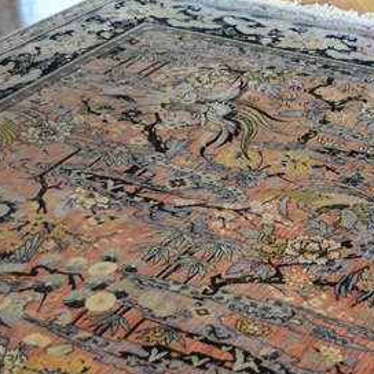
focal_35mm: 73
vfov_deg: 23.6
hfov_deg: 22.6
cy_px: 242
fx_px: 892
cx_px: 385
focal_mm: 26
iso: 2000
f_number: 4.2
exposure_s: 1/30
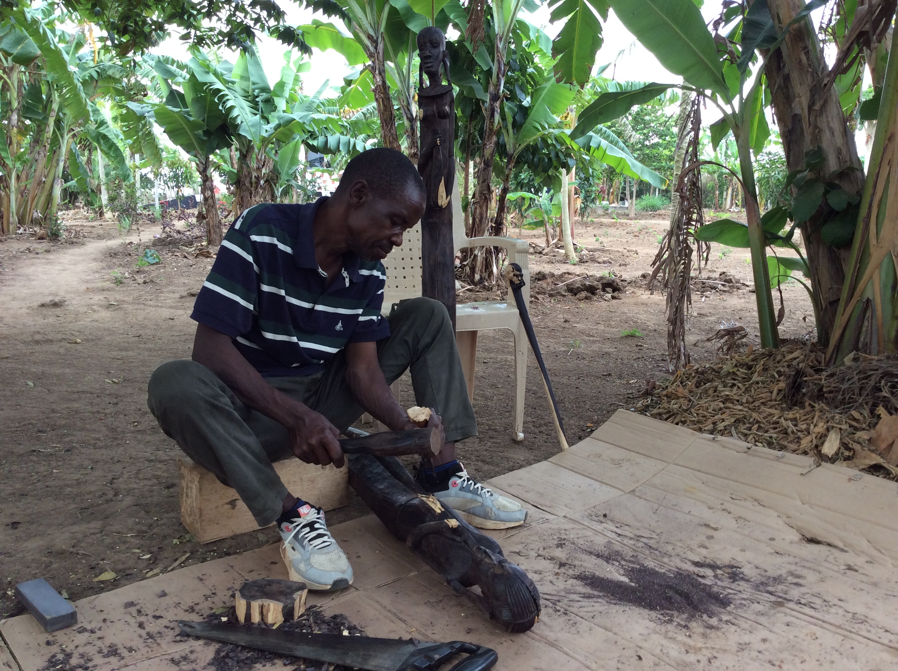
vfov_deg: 44.1
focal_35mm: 32
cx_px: 449
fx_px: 829
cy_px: 336
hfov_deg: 56.9
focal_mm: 3.3
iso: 50
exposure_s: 1/100
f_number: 2.4
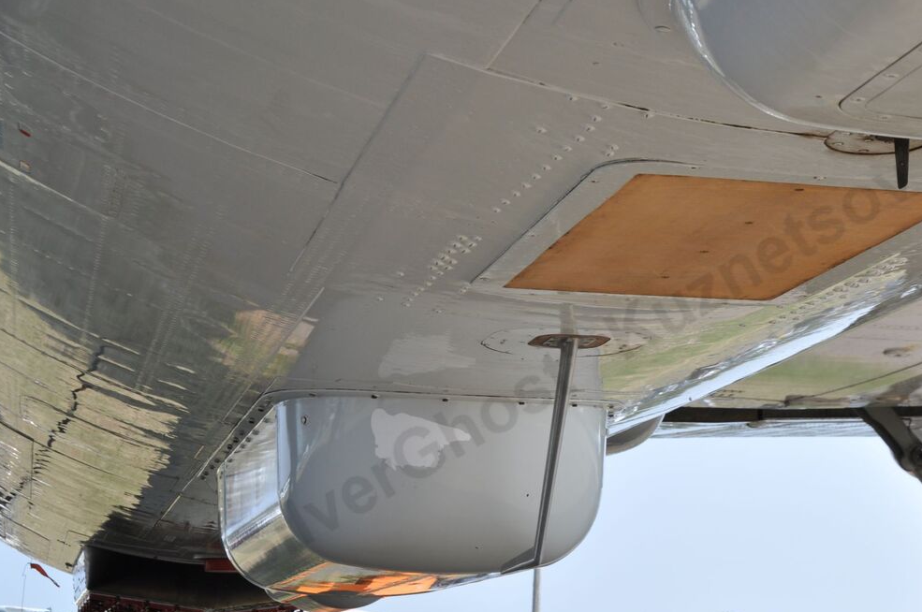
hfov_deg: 26.0
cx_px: 550
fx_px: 1995
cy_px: 378
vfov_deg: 17.4
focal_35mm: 78
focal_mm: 40
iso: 200
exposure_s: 1/200
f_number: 8
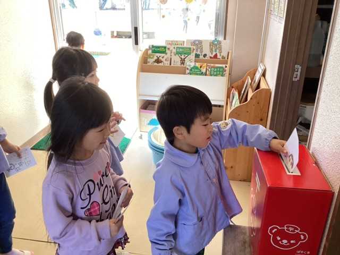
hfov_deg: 58.4
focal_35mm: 31
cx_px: 170
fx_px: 304
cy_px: 128
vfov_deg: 45.4
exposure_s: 1/100
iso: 64
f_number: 2.4
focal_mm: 3.3
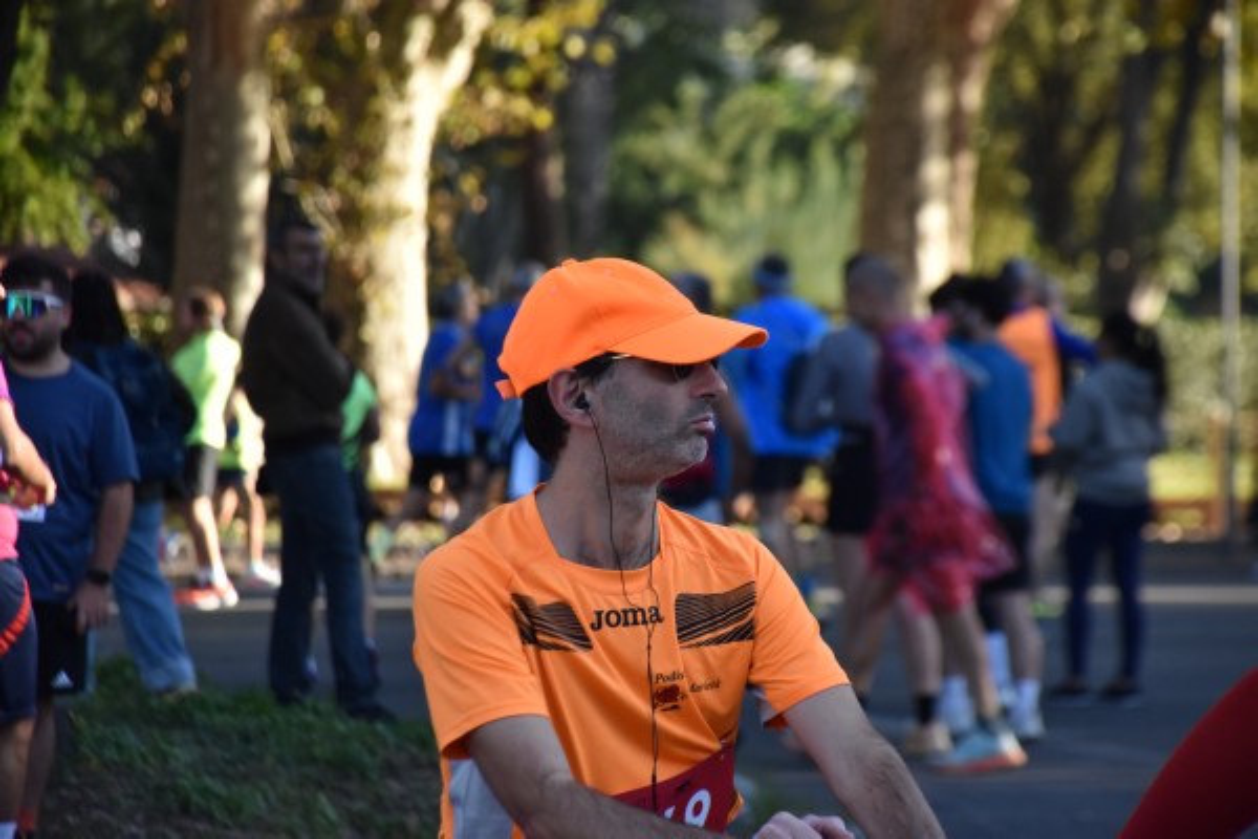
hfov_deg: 9.8
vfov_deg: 6.5
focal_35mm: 210
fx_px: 7338
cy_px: 420
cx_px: 629
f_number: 5.6
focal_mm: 140
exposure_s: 1/800
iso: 800
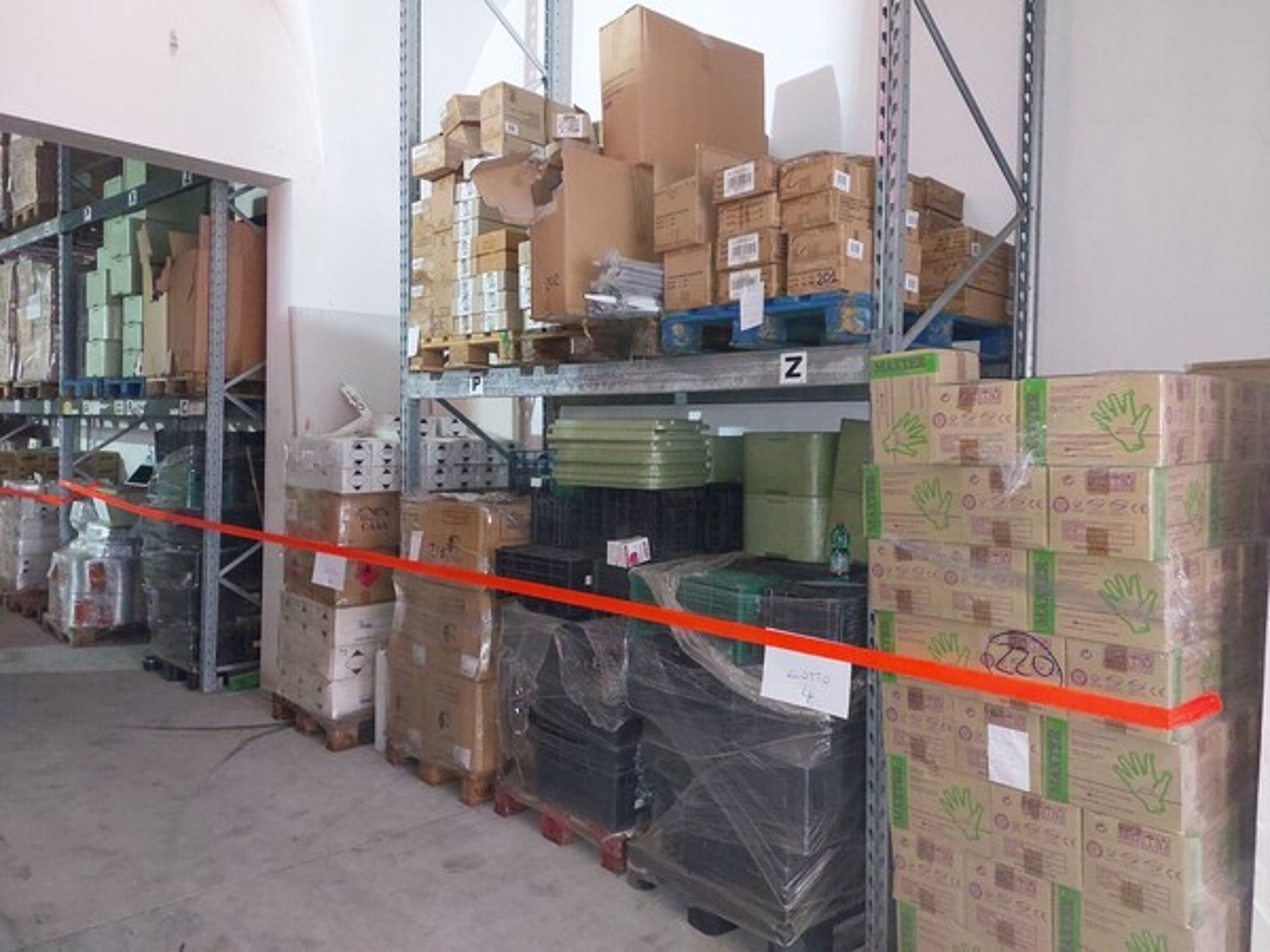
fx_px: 917
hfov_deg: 69.4
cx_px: 635
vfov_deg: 54.9
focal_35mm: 25
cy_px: 476
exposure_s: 1/25
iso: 640
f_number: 1.8
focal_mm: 5.23
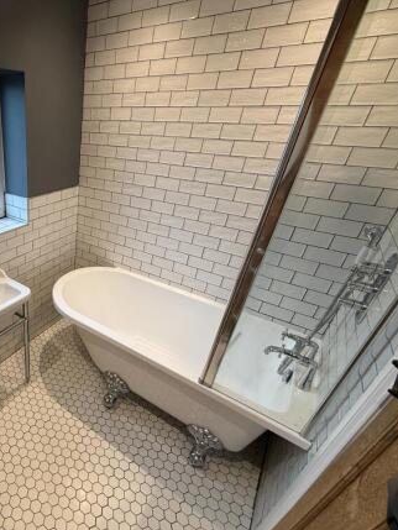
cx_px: 55
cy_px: 269
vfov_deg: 84.6
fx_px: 291
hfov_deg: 60.4
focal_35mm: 19
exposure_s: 1/100
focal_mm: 2.22
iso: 125
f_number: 2.2
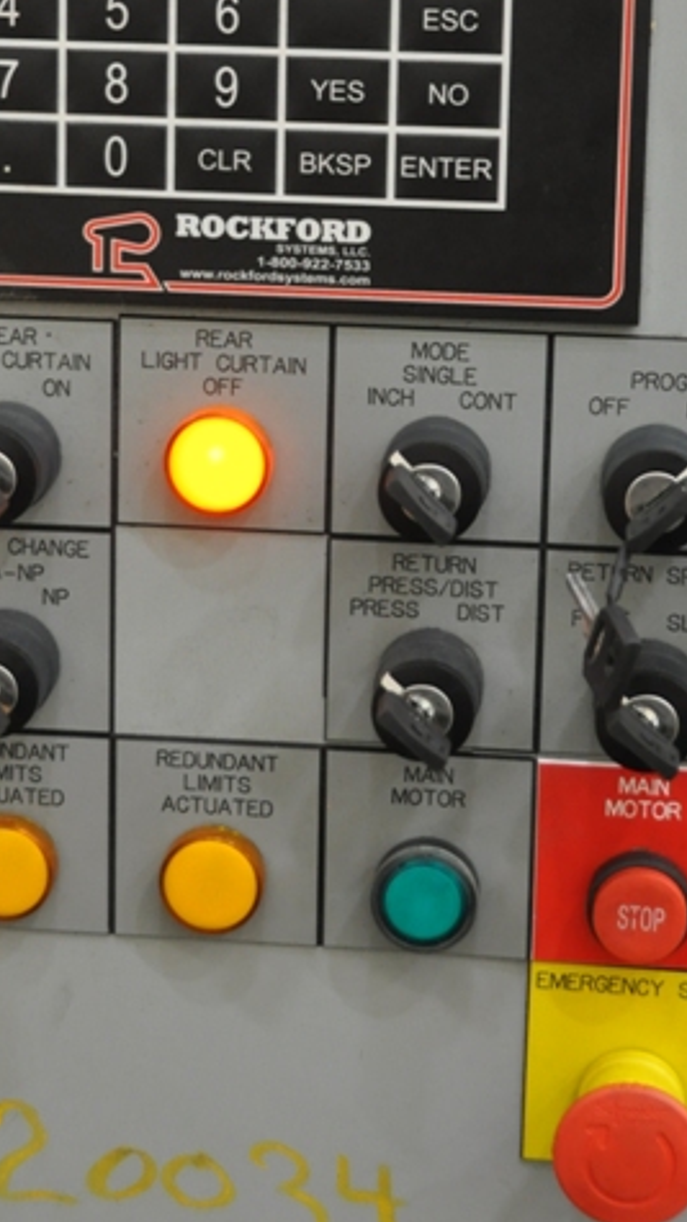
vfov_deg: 21.5
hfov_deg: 12.3
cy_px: 260
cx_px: 286
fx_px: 3180
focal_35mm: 98
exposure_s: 1/30
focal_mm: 29
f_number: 4
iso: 1000
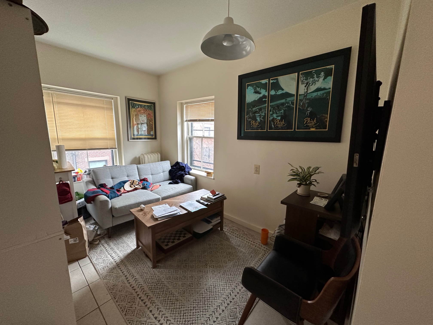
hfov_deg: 102.1
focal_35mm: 14
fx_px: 175
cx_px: 216
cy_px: 162
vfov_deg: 85.7
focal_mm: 2.22
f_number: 2.2
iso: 250
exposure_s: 1/60
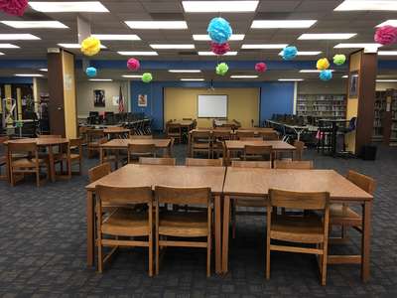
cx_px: 198
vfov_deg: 48.2
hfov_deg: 61.7
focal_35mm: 29
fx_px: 333
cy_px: 149
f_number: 2.2
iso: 50
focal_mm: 4.15
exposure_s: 1/15
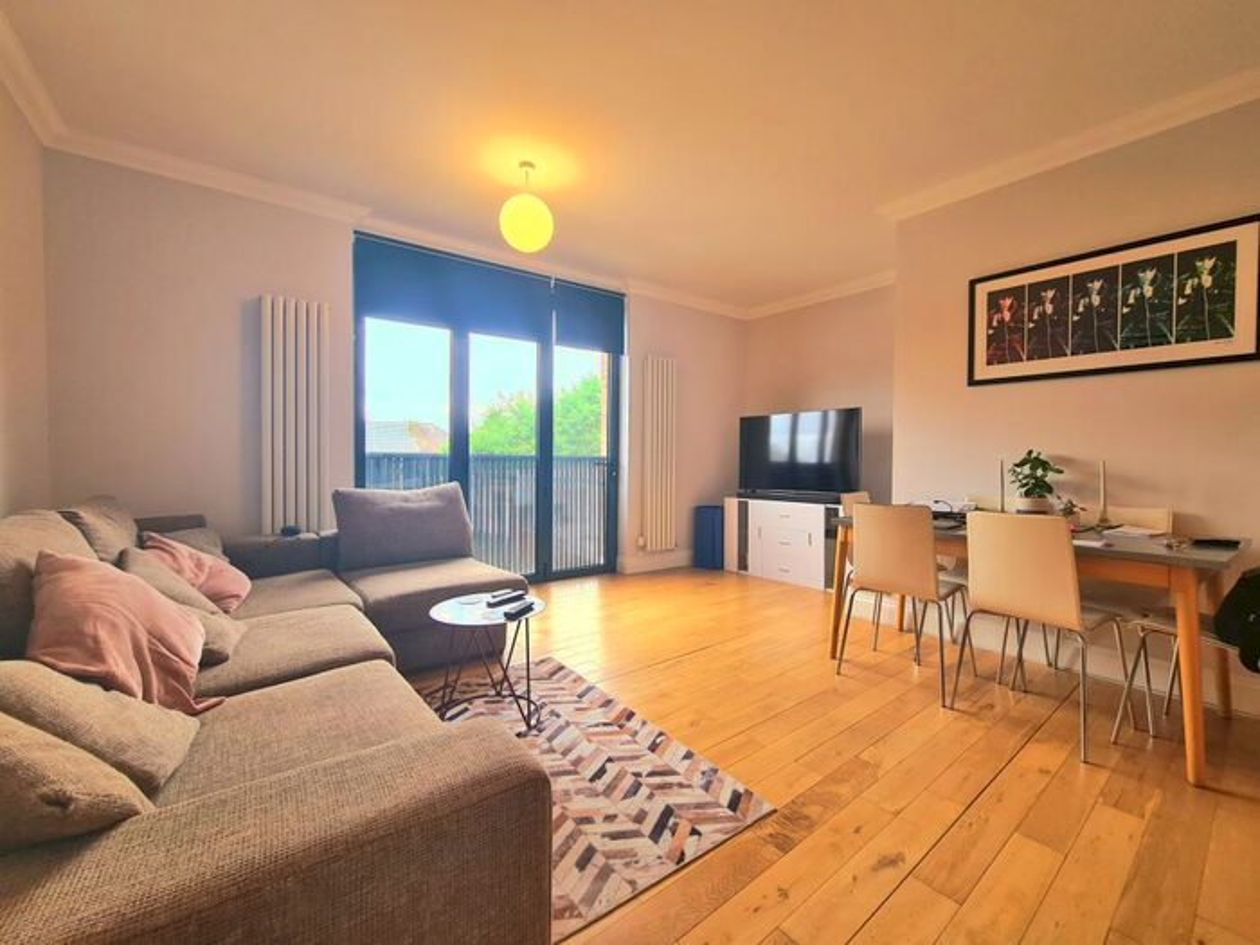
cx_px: 630
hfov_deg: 106.2
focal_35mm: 13
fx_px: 473
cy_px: 472
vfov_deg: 89.9
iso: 64
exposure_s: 1/50
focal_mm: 2.22
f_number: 2.2
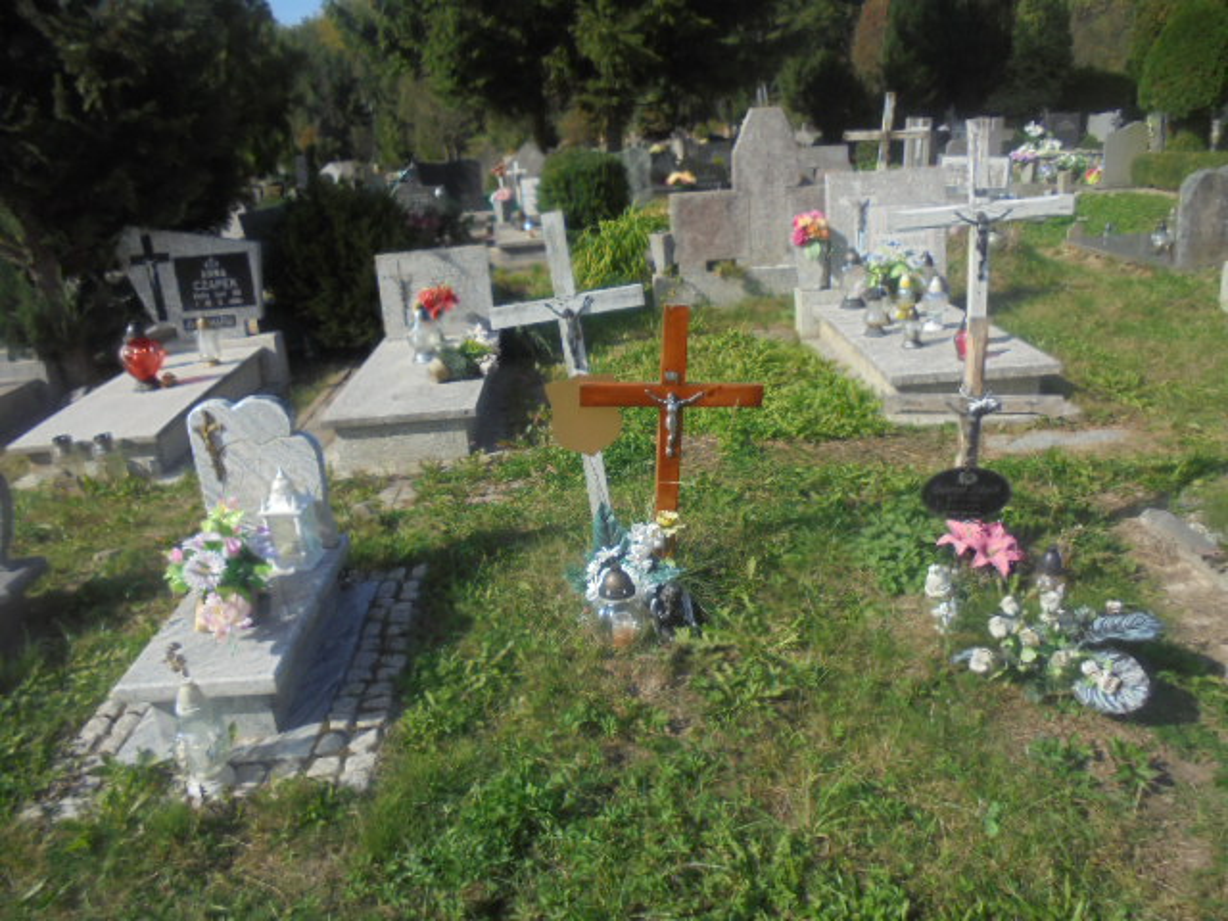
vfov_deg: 53.1
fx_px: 922
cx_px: 614
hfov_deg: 67.3
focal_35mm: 26
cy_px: 460
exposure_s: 1/800
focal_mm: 4.6
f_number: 3.5
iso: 100
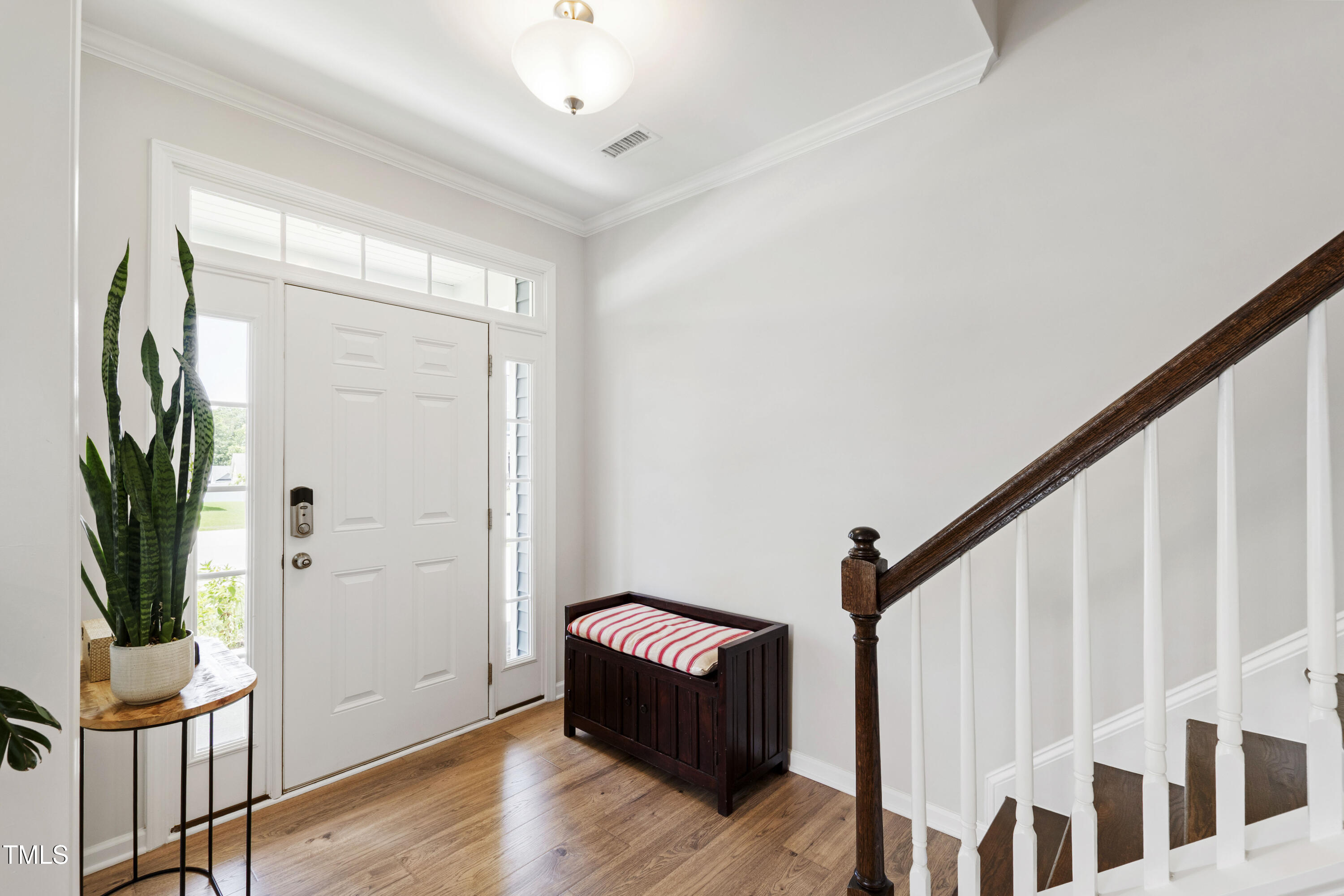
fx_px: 560
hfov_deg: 100.4
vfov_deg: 77.3
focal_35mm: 15
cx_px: 672
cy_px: 448
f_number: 8
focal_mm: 10
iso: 100
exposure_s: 1/5
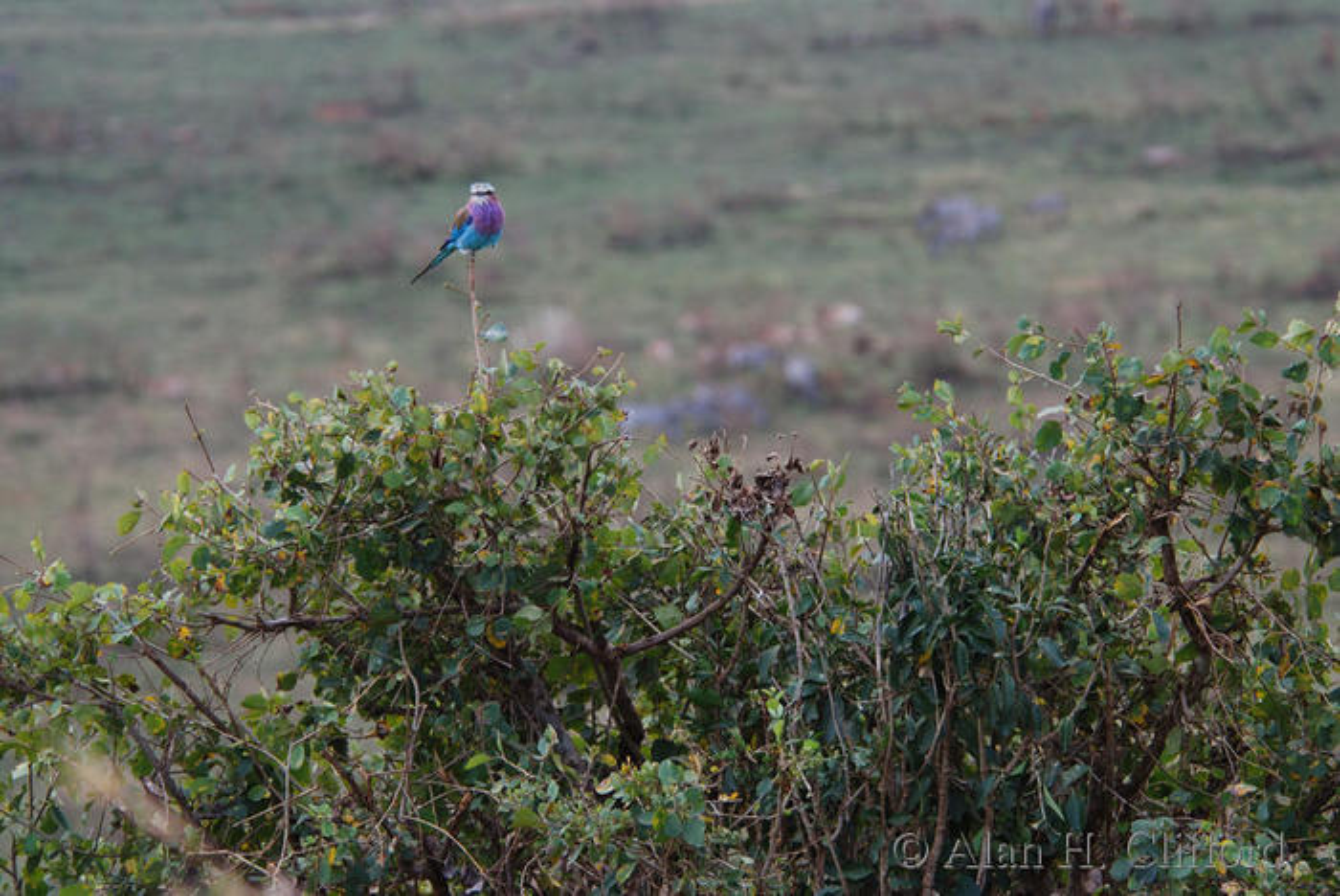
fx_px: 9779
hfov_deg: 7.8
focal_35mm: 262
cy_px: 448
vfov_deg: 5.2
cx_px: 670
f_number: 5.3
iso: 100
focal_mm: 175
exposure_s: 1/80
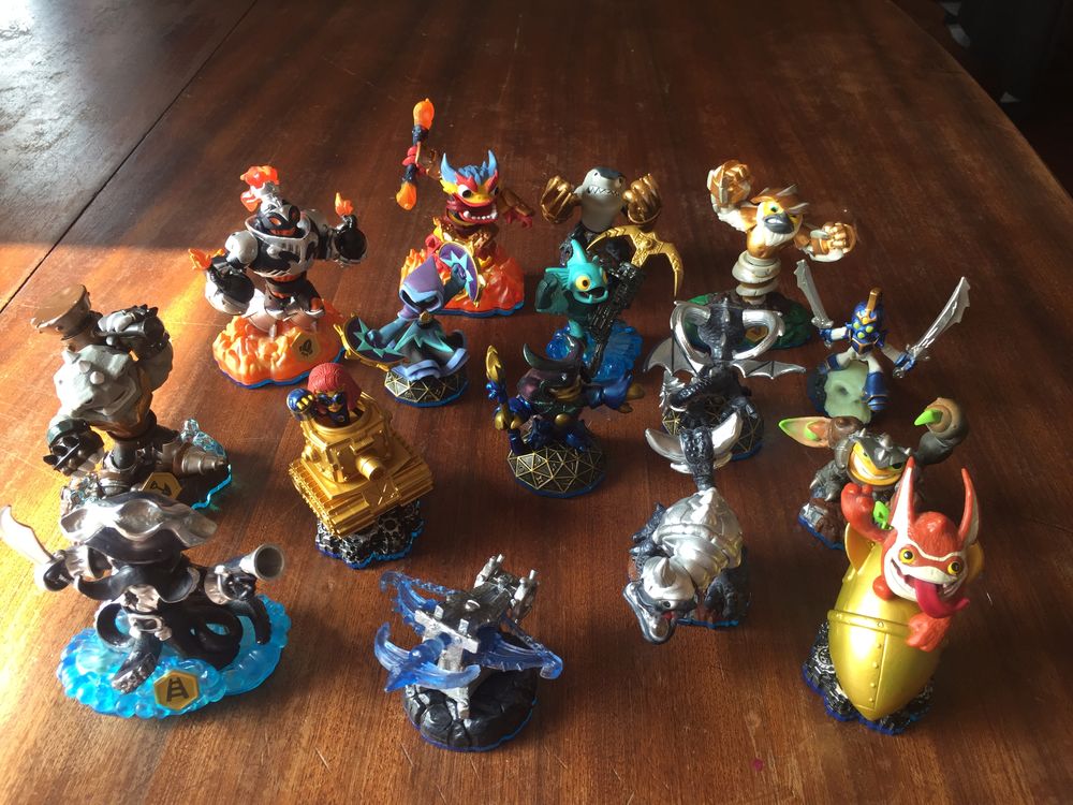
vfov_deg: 48.2
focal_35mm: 29
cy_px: 402
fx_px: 899
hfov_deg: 61.7
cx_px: 536
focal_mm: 4.15
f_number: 2.2
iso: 50
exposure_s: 1/100
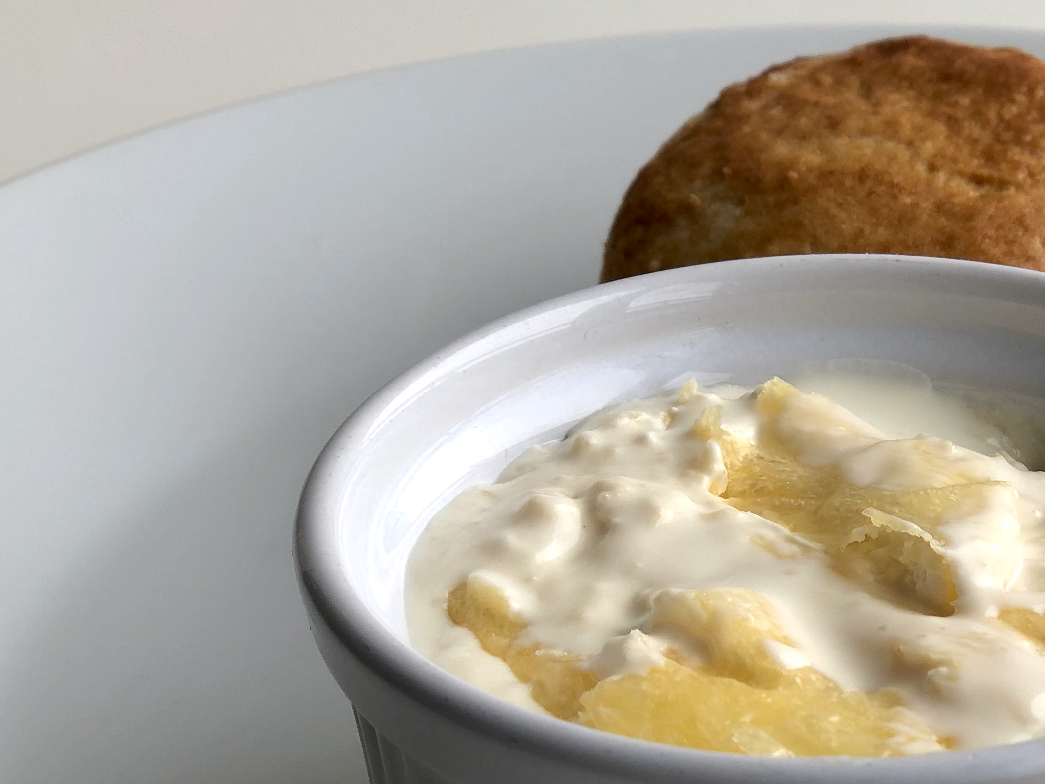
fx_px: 3018
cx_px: 925
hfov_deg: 19.3
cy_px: 539
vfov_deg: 14.8
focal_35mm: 100
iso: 16
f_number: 2.4
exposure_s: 1/120
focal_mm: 6
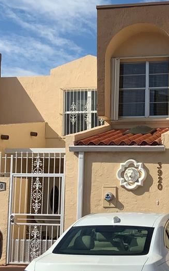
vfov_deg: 28.9
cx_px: 154
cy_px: 157
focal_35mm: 71
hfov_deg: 18.0
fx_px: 523
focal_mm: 3
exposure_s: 1/2667
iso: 20
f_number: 1.8
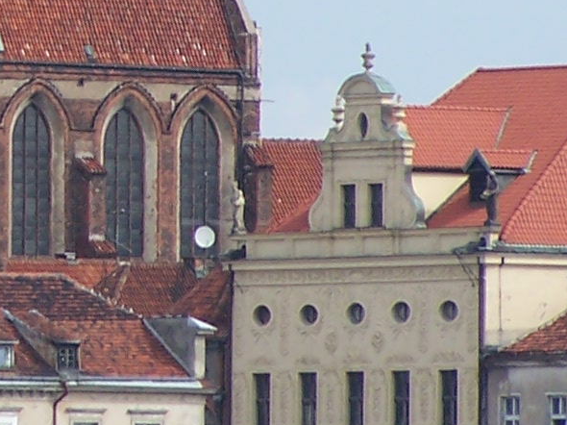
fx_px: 15227
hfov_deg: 2.1
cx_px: -224
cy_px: -80
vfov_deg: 1.6
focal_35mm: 930
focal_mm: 39.5
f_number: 3.2
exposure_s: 1/750
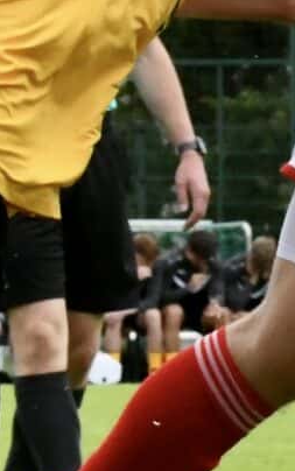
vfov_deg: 4.4
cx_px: 595
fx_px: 6101
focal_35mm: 475
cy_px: 30
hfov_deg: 2.8
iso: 4000
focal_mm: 92
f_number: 16
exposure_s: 1/1600
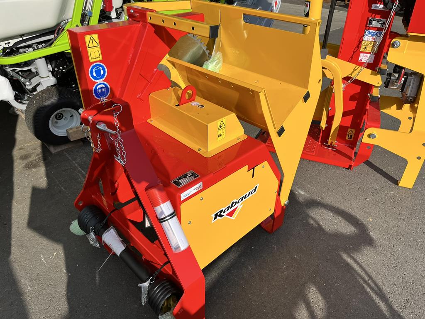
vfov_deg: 53.1
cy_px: 160
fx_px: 319
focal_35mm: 26
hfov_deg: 67.3
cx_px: 212
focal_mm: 5.1
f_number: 1.6
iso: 50
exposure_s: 1/3623
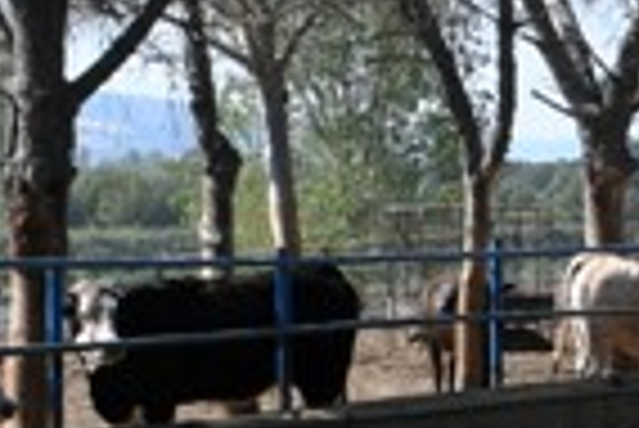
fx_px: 3465
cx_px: 1004
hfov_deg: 10.1
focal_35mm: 195
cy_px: 444
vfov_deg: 7.0
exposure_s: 1/125
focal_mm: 18
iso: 100
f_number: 9
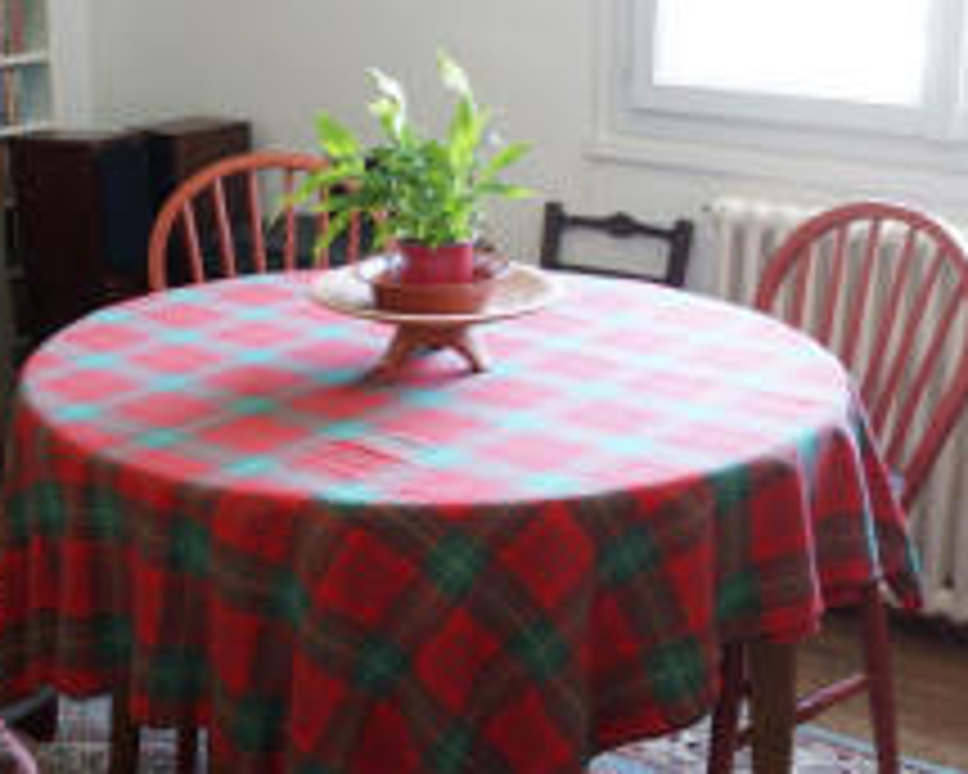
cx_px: 356
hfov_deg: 33.4
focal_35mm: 56
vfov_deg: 27.1
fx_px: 1604
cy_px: 421
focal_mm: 18
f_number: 3.5
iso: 200
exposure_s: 1/6
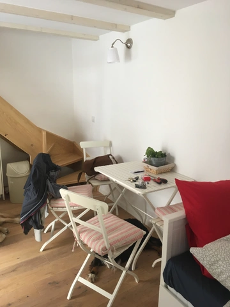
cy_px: 154
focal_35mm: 29
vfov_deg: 61.7
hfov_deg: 48.2
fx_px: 257
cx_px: 115
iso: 100
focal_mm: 4.15
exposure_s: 1/33
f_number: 2.2
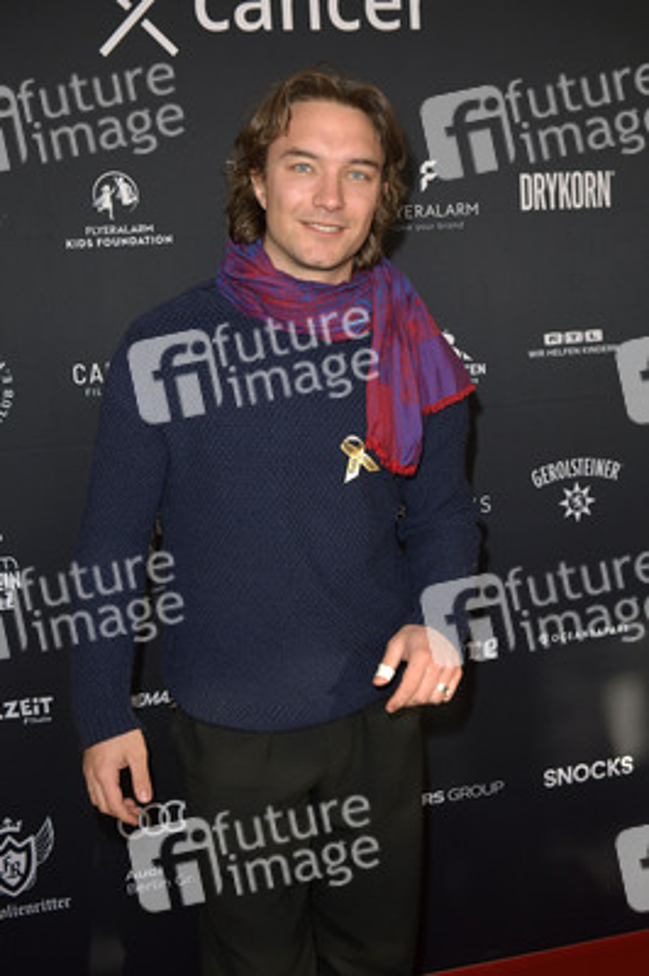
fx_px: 1138
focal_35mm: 42
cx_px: 324
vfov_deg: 46.4
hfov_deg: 31.8
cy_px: 488
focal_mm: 42
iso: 500
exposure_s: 1/200
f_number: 5.6
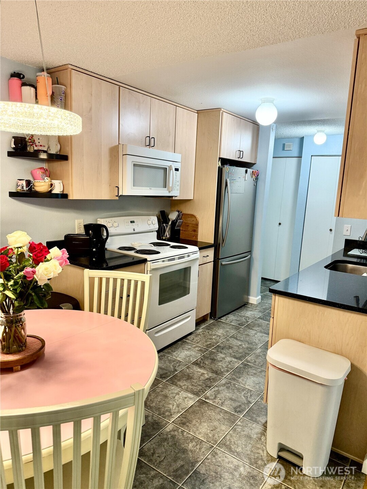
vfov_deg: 71.6
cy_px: 244
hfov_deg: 56.8
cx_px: 184
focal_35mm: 24
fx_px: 339
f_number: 1.78
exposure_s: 1/60
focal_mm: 6.76
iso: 160
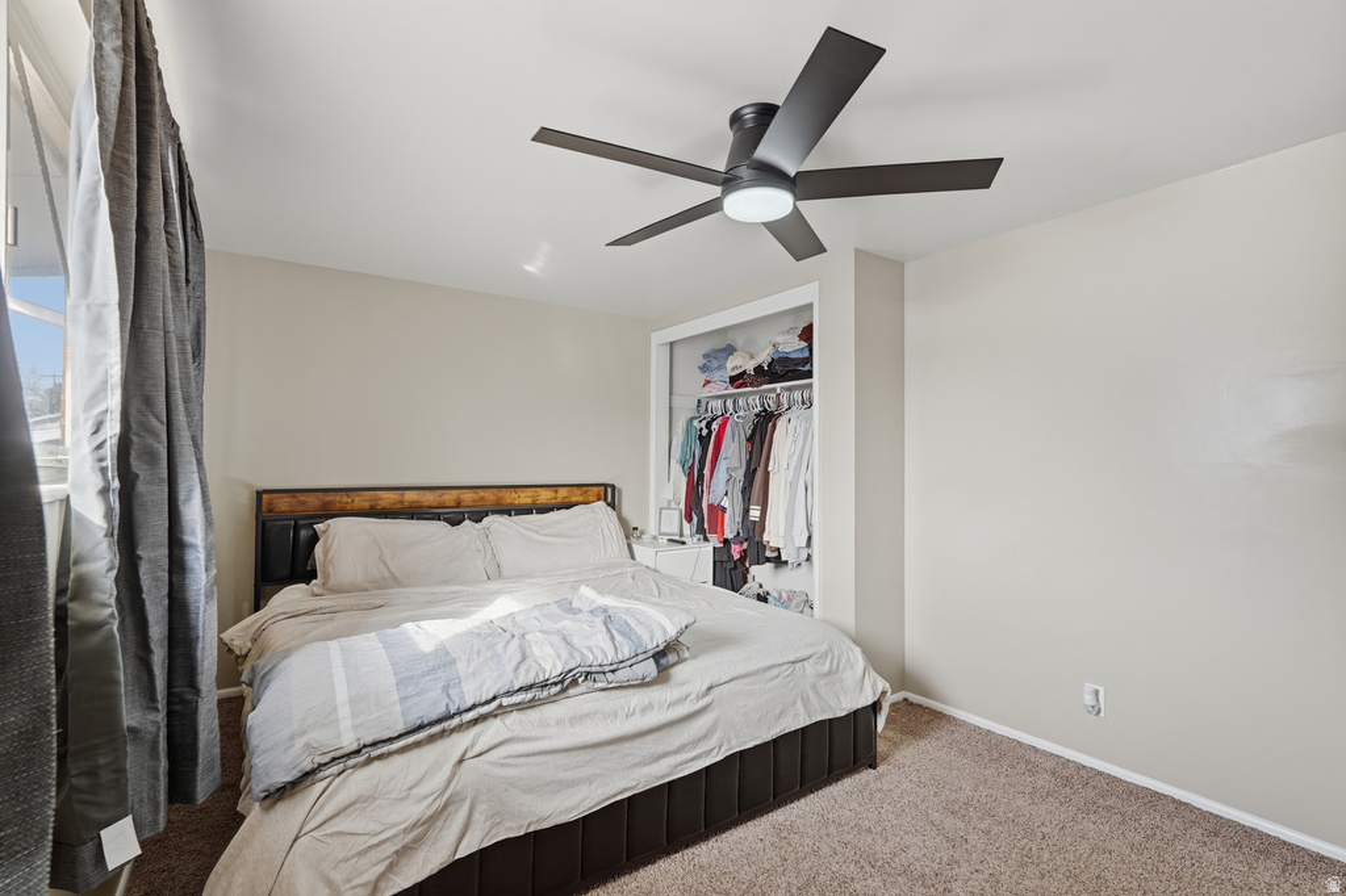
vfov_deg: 73.7
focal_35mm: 16
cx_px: 673
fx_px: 598
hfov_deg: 96.8
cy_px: 448
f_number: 9
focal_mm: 16
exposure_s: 1/250
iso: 250
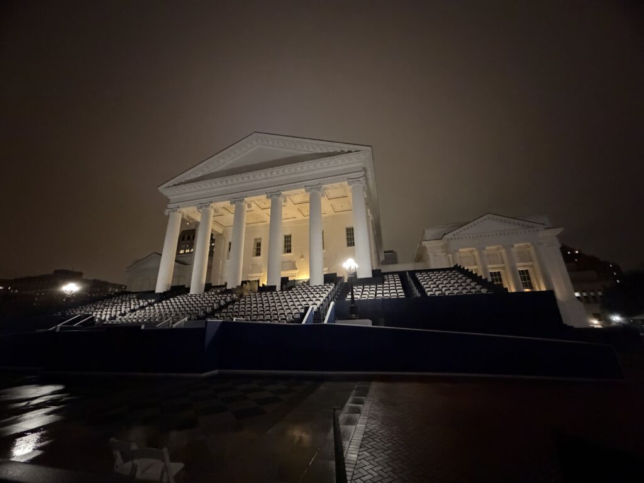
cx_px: 322
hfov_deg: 102.1
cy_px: 242
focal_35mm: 14
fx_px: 260
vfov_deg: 85.7
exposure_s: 1/30
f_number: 2.2
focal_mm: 2.22
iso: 2500
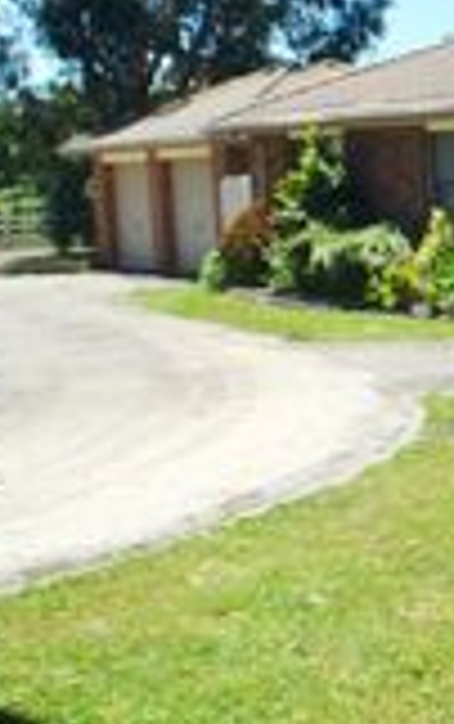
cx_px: 917
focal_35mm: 89
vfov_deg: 23.3
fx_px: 1757
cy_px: 375
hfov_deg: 12.8
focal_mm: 20
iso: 100
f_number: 8
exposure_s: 1/250
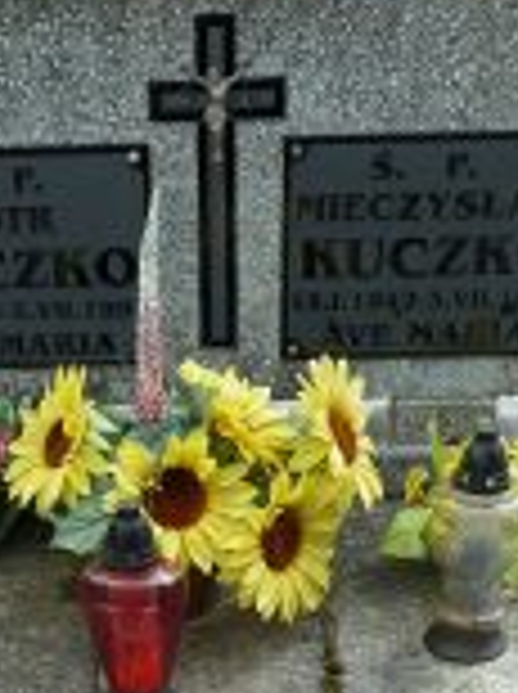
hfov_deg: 18.7
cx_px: 126
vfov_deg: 23.3
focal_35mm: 78
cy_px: 796
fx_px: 1561
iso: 80
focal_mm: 4.1
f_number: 4
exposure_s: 1/250
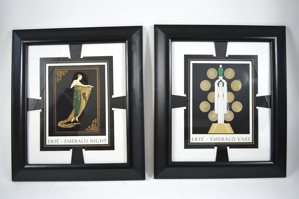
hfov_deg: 62.0
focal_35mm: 30
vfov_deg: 43.5
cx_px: 150
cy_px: 100
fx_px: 249
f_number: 4.5
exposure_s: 1/80
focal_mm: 20
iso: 400
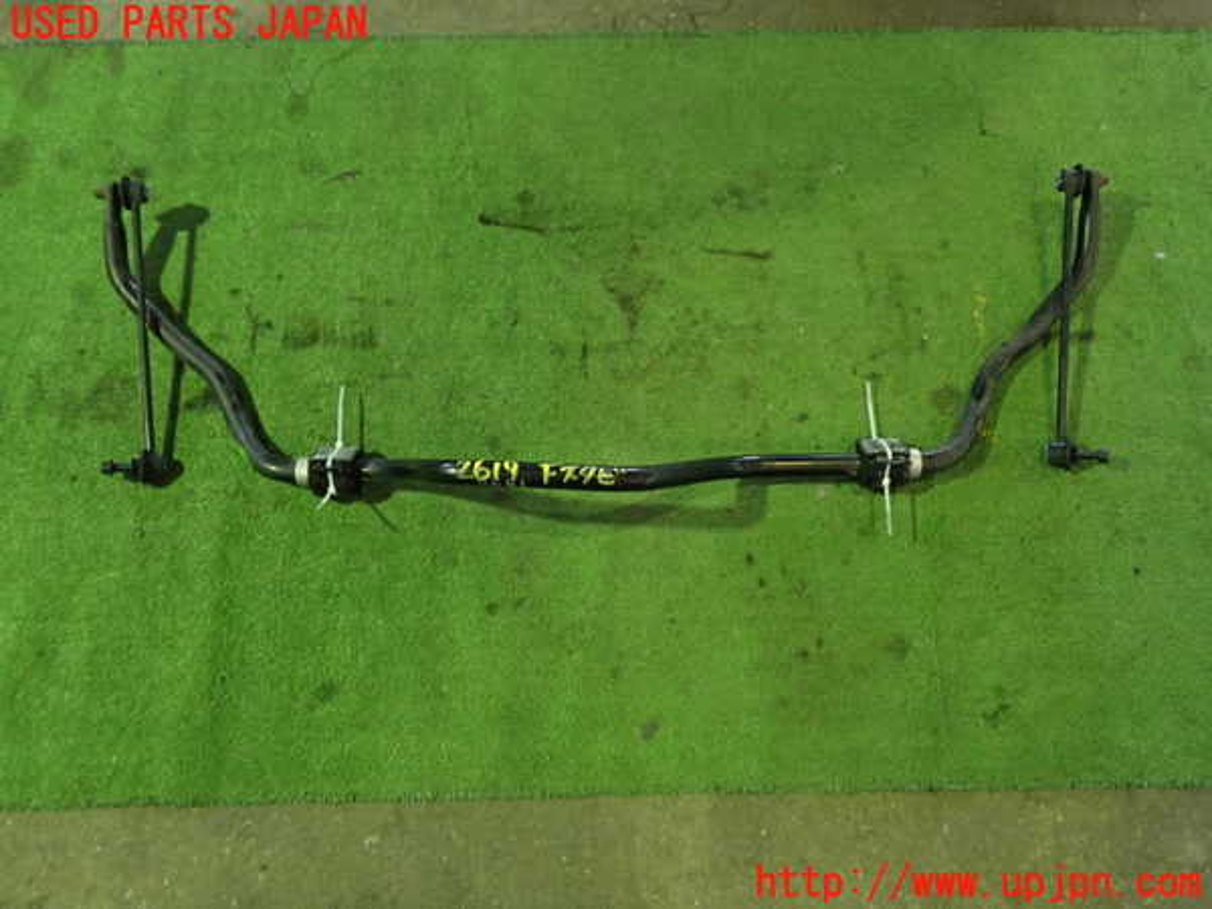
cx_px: 606
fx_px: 1050
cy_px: 454
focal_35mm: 30
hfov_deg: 60.0
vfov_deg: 46.8
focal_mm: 5.4
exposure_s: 1/30
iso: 500
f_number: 2.3
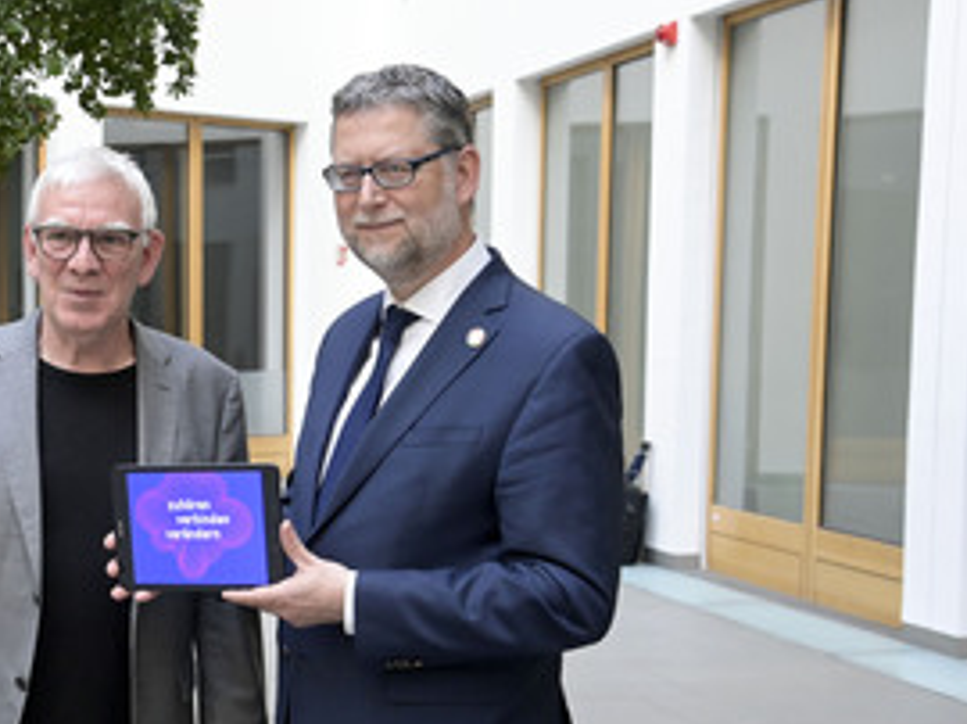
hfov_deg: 31.1
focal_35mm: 61
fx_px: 1703
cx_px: 227
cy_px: 498
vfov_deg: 23.8
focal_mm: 38
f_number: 6.3
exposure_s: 1/125
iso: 4000
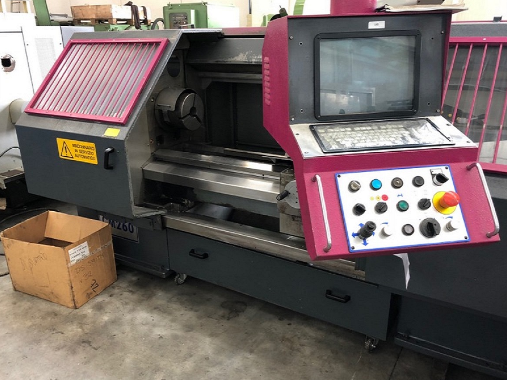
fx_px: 425
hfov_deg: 61.7
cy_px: 195
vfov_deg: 48.2
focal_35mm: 29
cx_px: 254
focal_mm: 3.99
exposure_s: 1/17
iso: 40
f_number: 1.8
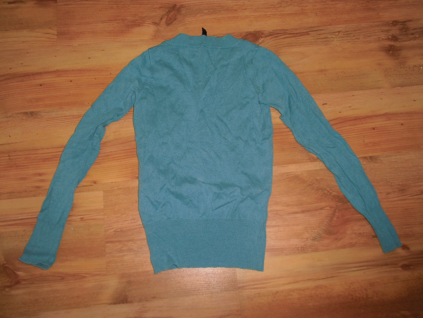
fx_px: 354
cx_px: 212
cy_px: 159
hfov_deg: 61.7
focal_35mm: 29
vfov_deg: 48.2
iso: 100
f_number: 3.4
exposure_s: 1/60
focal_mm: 5.3
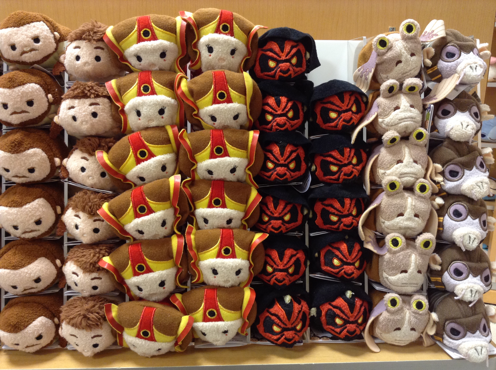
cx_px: 248
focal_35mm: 33
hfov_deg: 55.4
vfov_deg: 42.8
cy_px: 185
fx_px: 472
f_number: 2.4
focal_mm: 3.3
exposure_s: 1/24
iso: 80
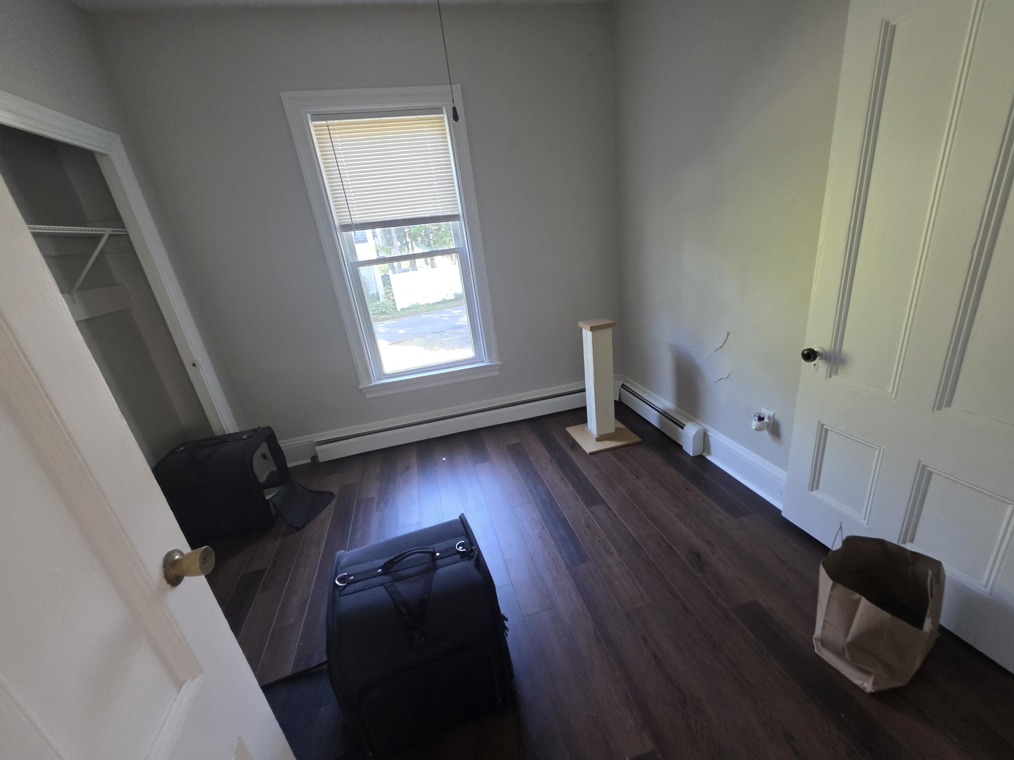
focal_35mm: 13
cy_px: 380
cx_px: 507
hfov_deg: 106.2
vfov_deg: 89.9
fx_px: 381
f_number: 1.9
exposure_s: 1/60
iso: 500
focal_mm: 2.2
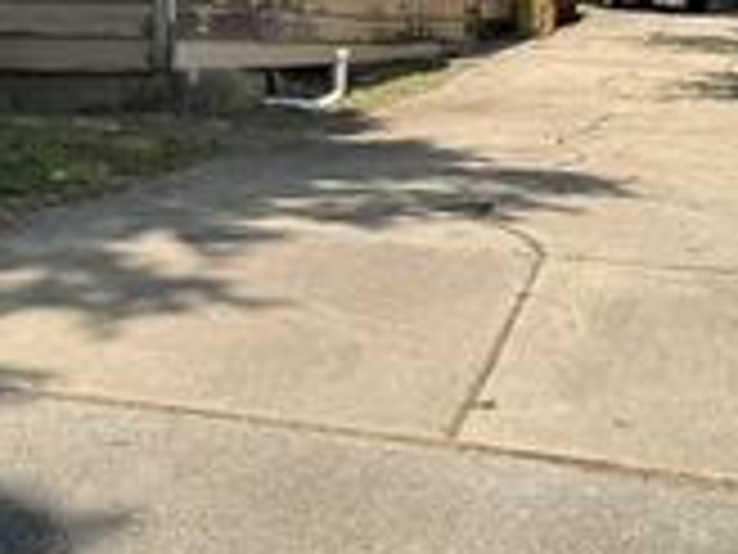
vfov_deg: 19.1
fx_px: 1556
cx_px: 256
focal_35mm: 73
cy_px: -92
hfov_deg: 26.5
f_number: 1.78
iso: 80
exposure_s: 1/3279
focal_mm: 6.76
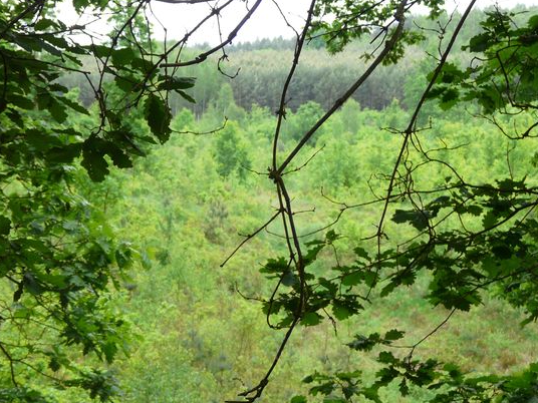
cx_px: 348
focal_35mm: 115
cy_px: 240
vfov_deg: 12.9
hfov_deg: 17.1
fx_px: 1787
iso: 100
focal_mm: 12.6
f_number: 3.2
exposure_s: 1/100
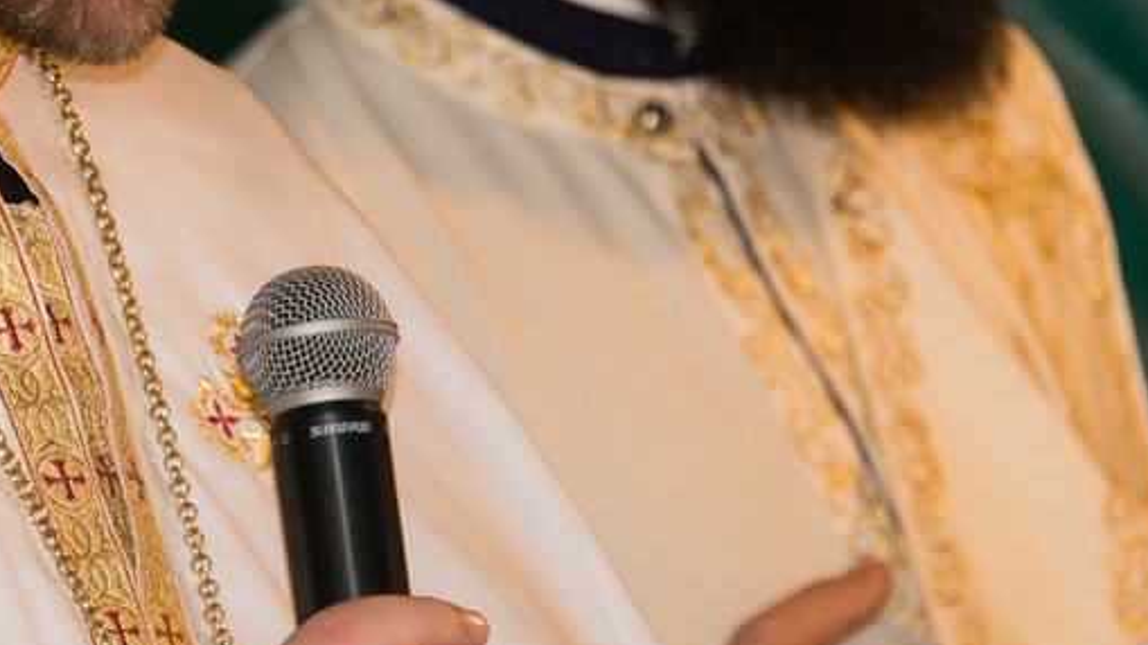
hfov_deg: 3.7
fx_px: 17986
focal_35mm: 591
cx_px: 229
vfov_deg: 2.1
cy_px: 135
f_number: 5.6
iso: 1600
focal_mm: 200
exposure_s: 1/80
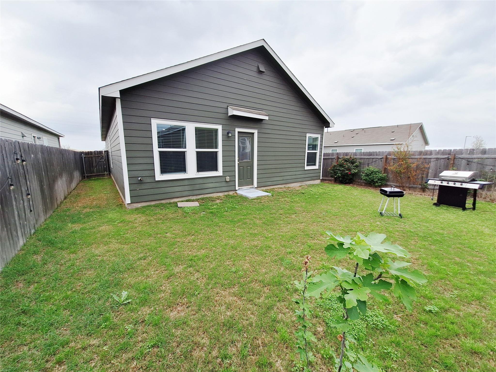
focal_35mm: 13
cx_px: 248
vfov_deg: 89.9
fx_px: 186
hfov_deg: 106.2
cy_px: 186
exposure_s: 1/924
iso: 40
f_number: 2.2
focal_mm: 1.74
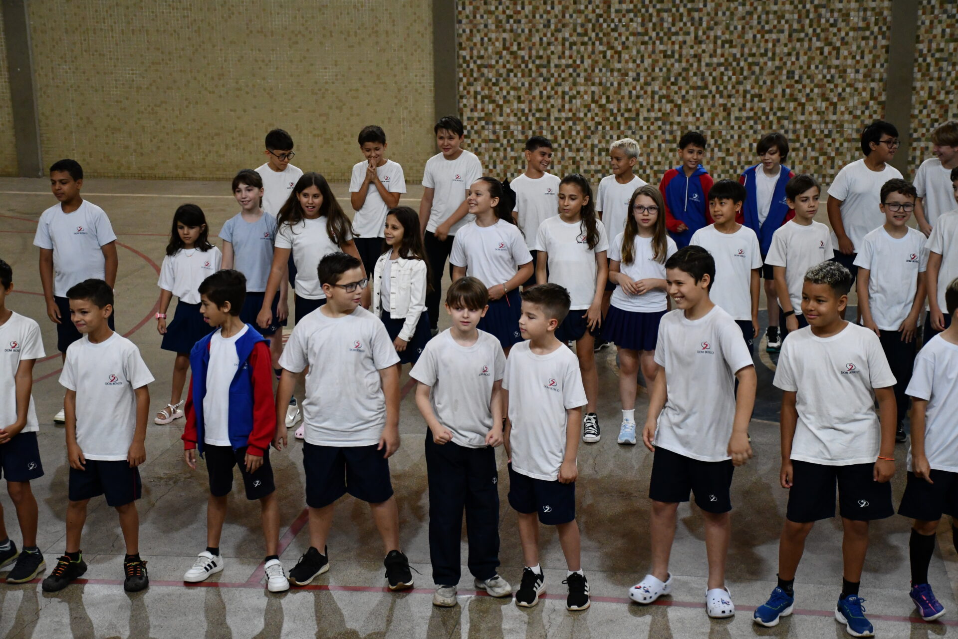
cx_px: 479
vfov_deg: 21.6
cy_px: 320
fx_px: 1676
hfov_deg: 31.9
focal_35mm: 63
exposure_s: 1/125
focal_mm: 42
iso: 2500
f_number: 4.5
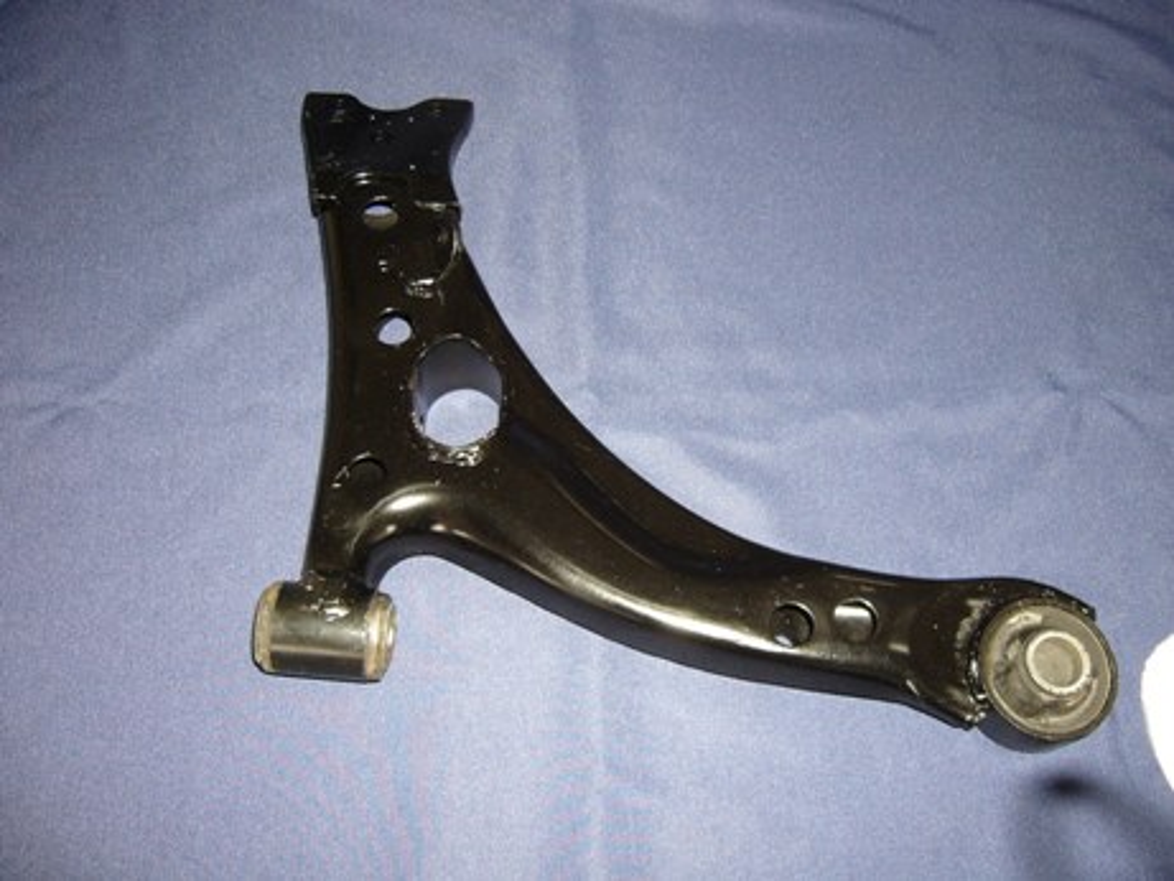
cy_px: 440
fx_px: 1187
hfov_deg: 52.6
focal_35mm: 35
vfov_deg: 40.7
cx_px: 587
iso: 100
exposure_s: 1/60
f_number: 2.8
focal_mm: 5.8
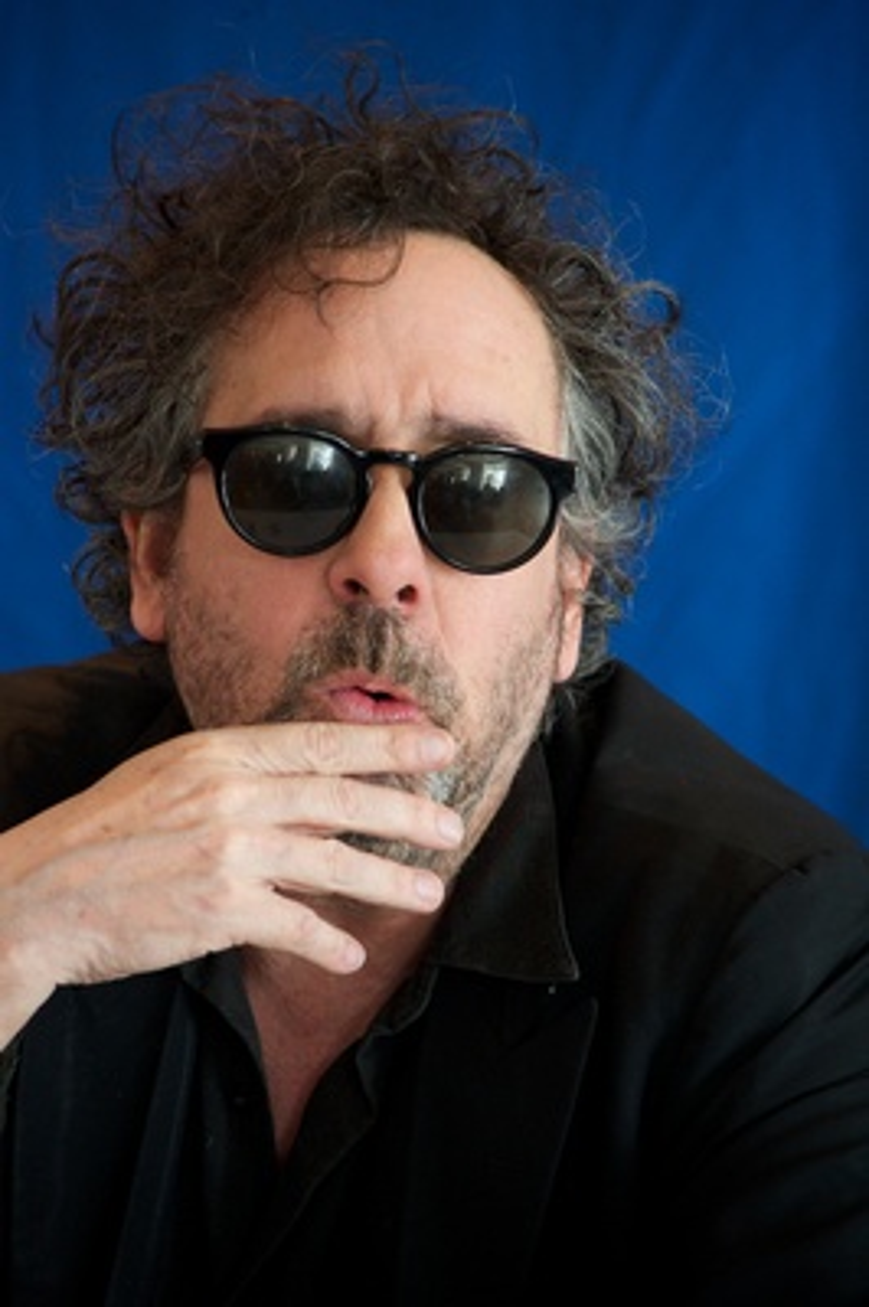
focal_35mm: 200
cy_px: 654
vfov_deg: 10.3
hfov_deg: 6.9
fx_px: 7254
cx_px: 434
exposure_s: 1/60
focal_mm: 200
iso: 2000
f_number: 5.6
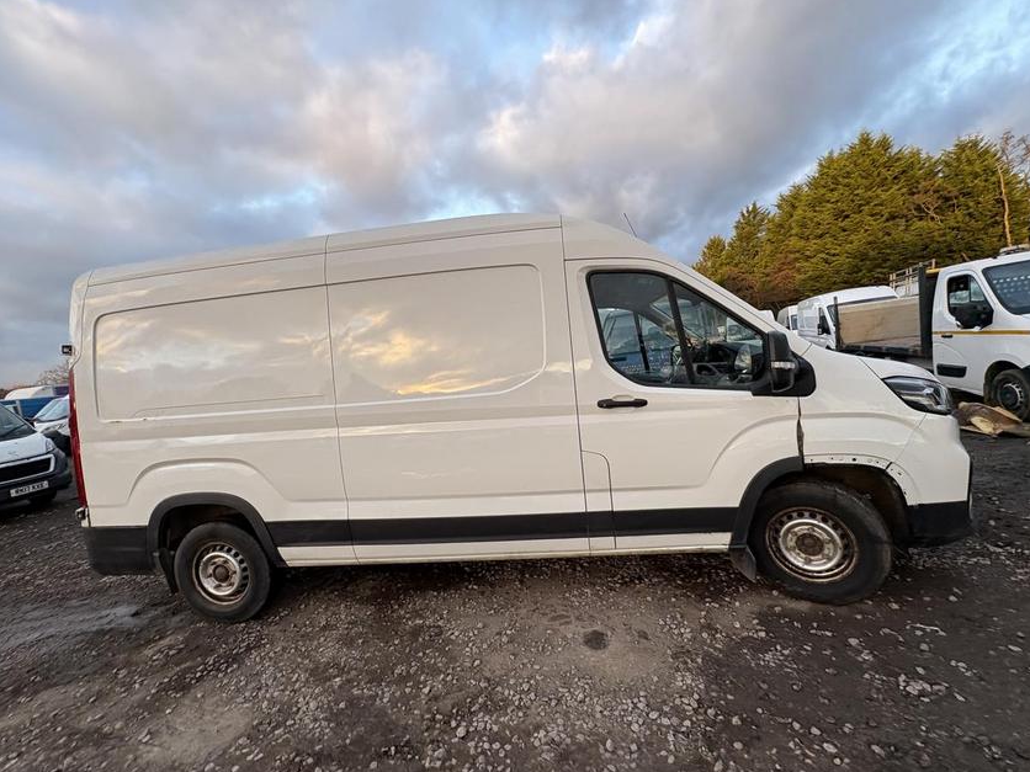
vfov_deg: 81.7
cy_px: 390
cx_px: 530
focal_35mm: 15
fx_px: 446
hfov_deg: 98.1
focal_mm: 2.22
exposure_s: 1/115
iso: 40
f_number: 2.2
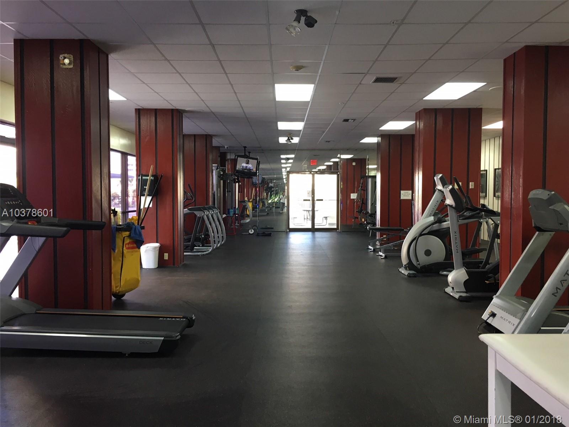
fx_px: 477
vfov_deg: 48.2
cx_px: 284
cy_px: 214
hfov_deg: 61.7
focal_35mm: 29
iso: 64
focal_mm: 4.15
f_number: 2.2
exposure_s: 1/30
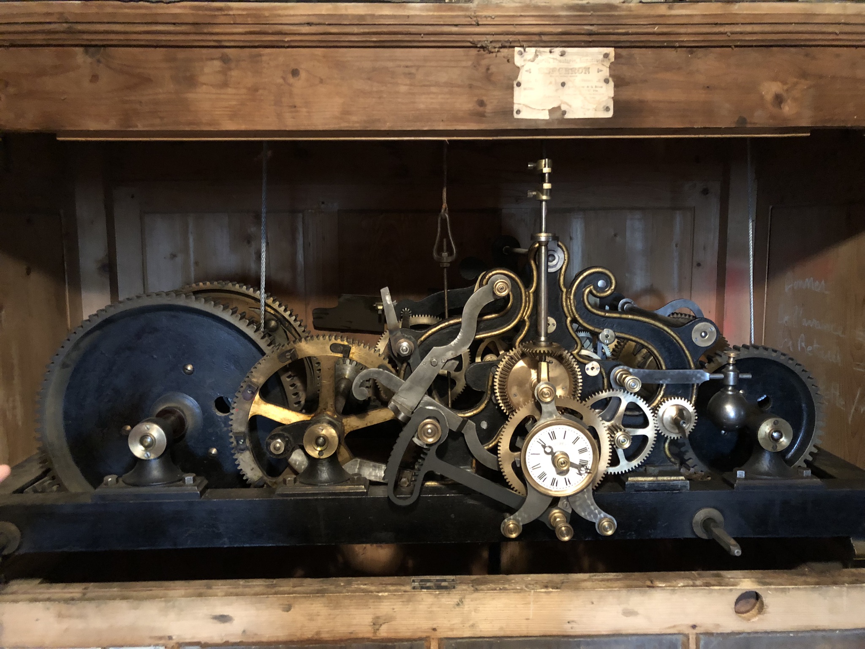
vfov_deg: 49.7
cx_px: 432
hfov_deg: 63.4
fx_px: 700
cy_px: 324
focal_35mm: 28
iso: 160
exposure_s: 1/4
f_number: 1.8
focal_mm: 3.99
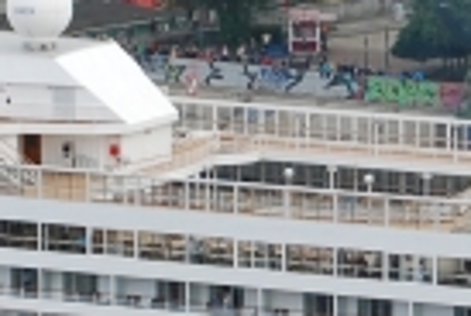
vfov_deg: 2.6
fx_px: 7067
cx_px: 440
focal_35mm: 539
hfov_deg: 3.8
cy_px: 163
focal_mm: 48
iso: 200
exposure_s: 1/160
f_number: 9
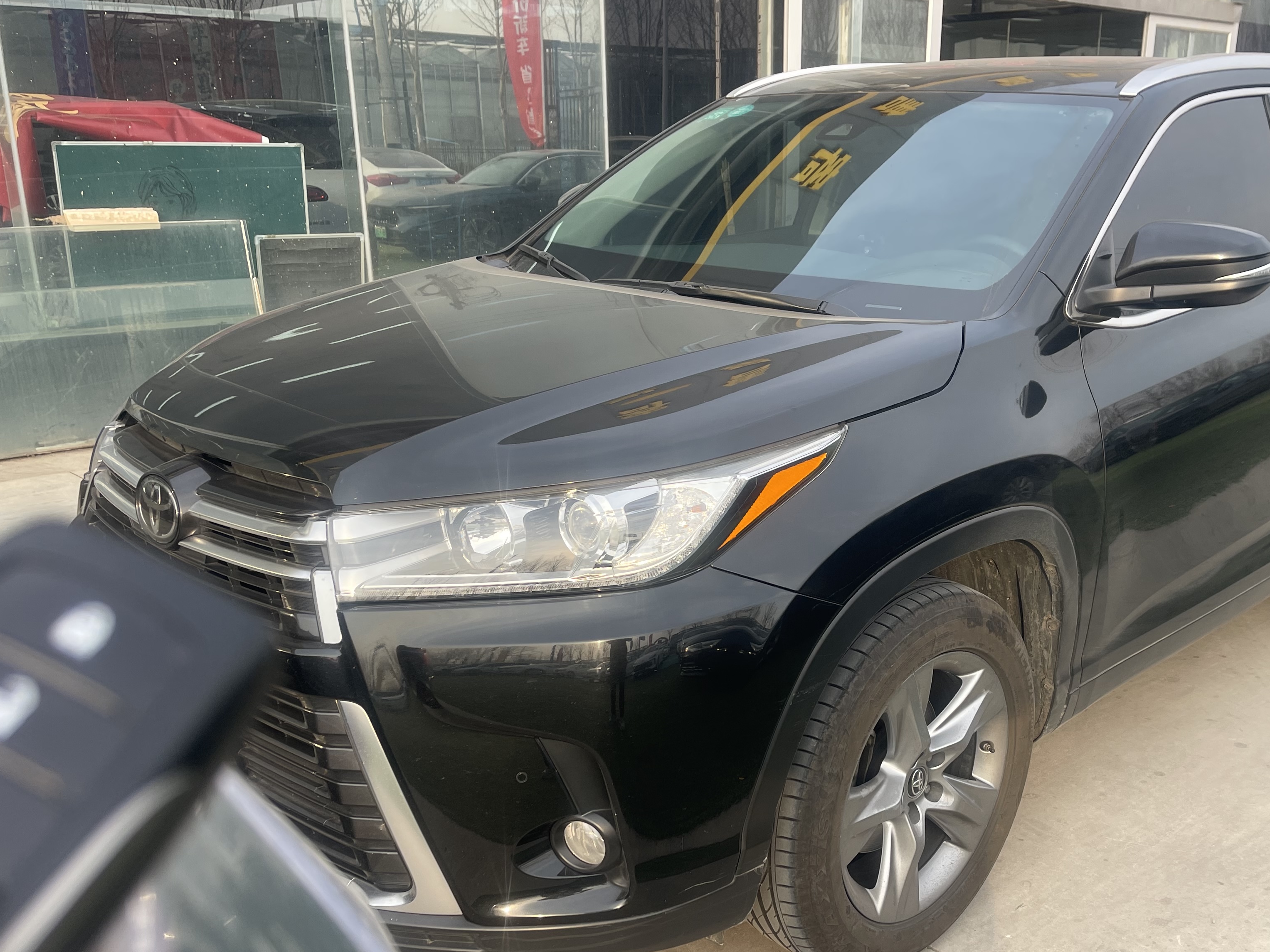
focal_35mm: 33
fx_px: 1211
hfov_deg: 54.9
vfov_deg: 42.7
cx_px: 768
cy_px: 585
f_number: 1.6
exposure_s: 1/584
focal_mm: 5.1
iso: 32
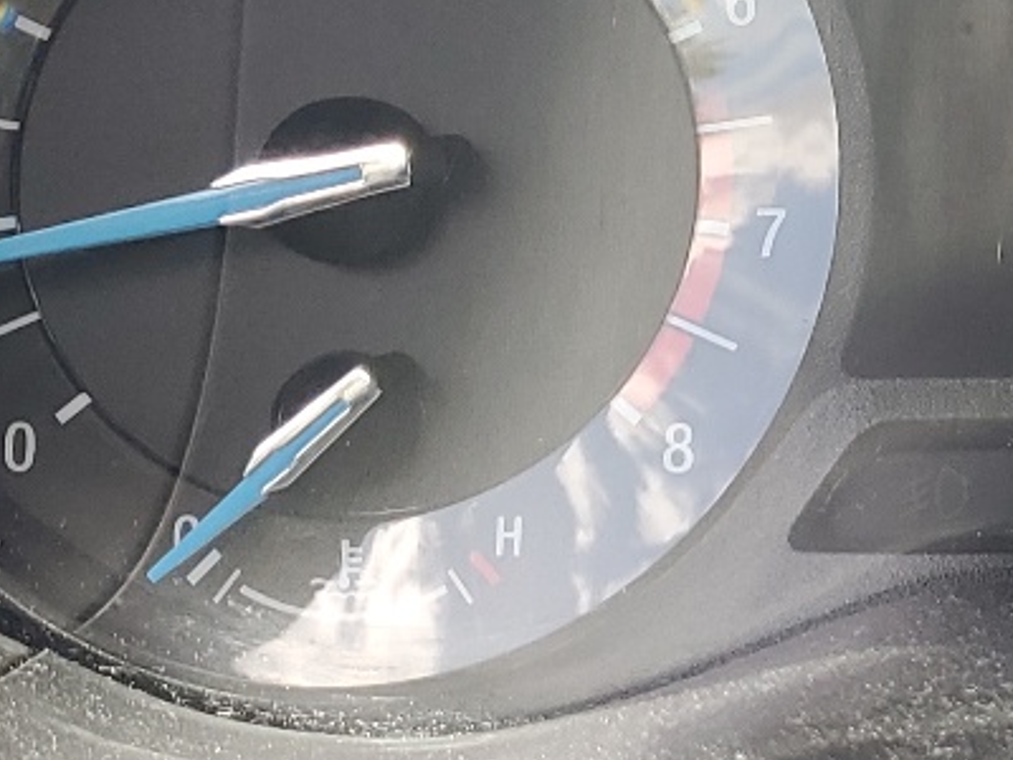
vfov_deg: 14.1
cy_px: 48
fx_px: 3043
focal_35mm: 104
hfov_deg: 17.3
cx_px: 1464
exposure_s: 1/120
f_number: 1.5
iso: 56
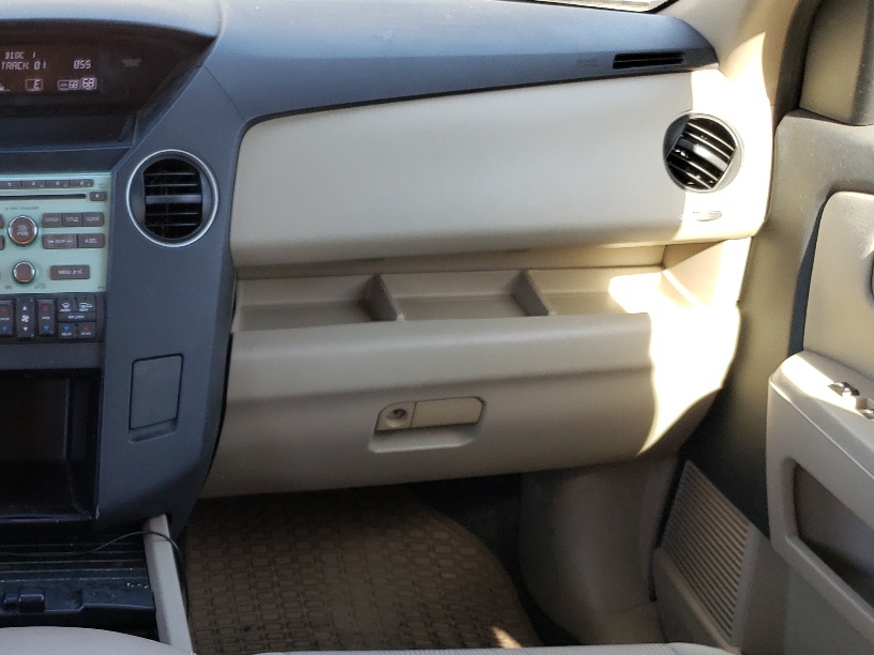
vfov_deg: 28.0
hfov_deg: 34.8
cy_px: 520
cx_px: 49
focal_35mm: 51
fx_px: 1288
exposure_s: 1/120
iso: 50
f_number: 1.5
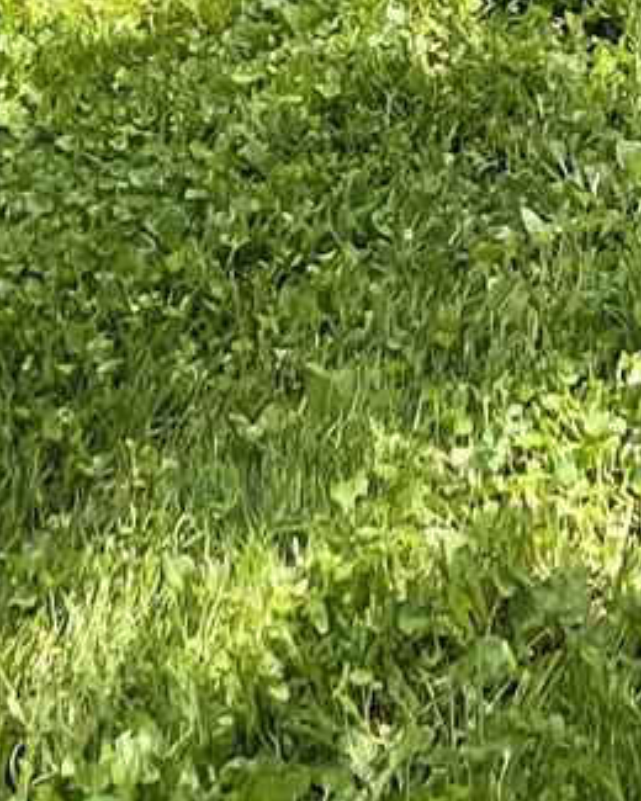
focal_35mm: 180
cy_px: -1898
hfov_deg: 8.6
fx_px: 4269
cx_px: 468
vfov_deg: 8.3
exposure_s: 1/1304
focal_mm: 4.2
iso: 32
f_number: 1.6
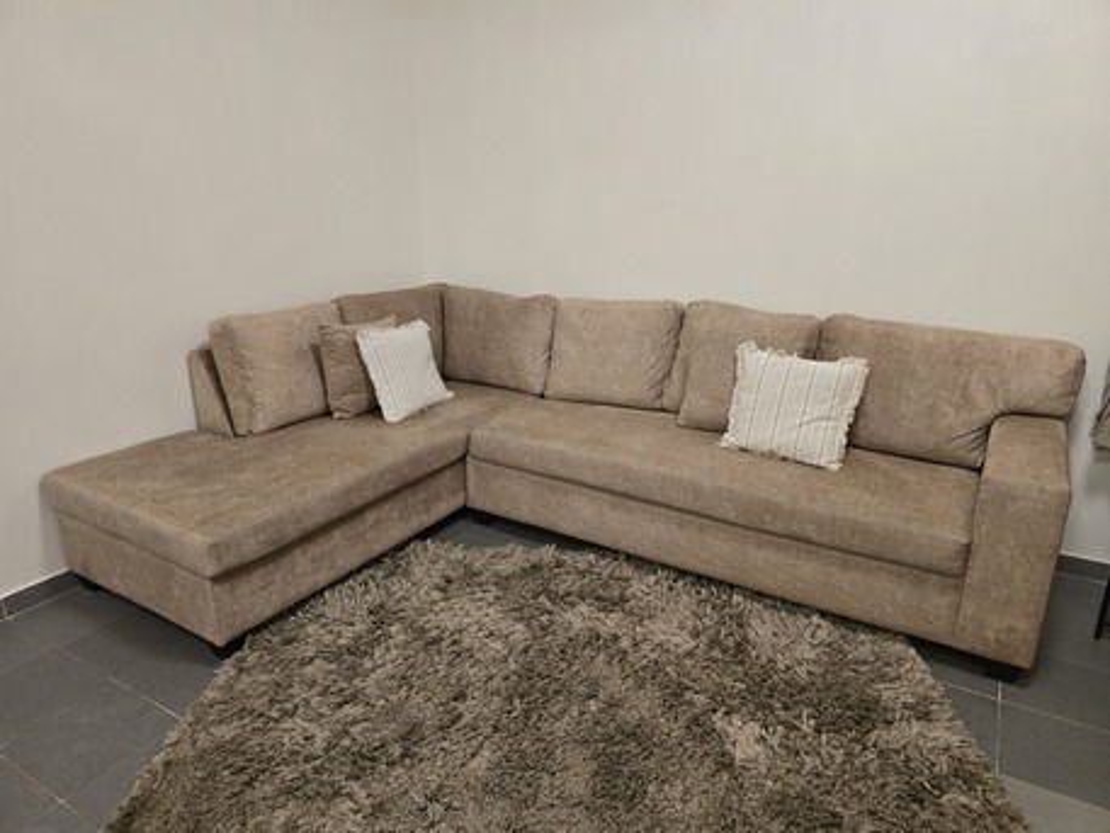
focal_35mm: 23
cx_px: 555
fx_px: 738
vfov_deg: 58.9
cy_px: 416
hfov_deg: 73.9
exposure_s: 1/100
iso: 800
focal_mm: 6.3
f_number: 1.7
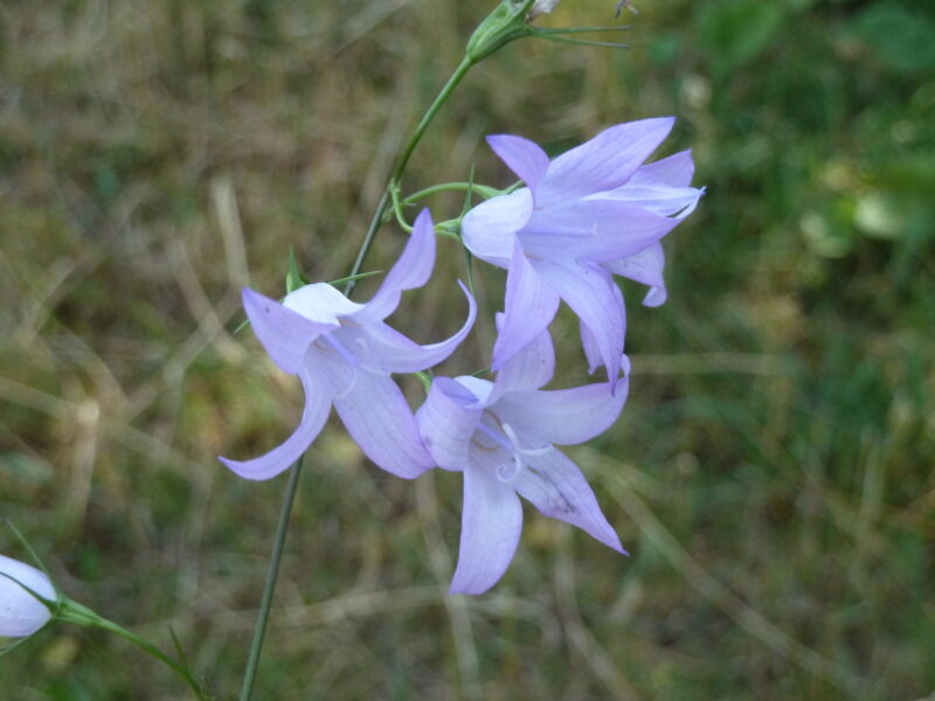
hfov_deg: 34.9
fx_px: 1486
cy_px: 350
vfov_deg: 26.6
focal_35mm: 55
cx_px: 468
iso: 250
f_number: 3.9
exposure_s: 1/320
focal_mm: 9.1
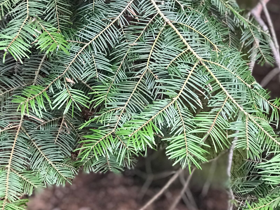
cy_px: 71
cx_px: 128
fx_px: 728
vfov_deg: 16.4
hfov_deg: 21.8
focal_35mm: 90
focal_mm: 6.6
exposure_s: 1/50
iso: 500
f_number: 2.8
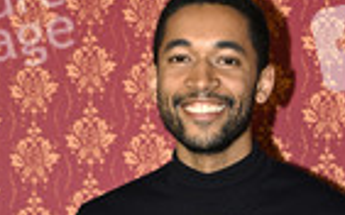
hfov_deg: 15.0
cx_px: 215
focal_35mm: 139
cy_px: 401
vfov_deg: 9.0
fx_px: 1306
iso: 160
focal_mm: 48
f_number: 4
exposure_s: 1/200
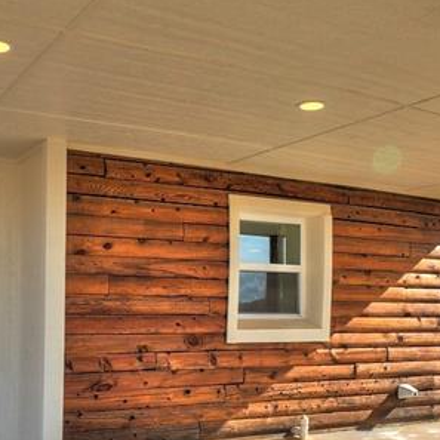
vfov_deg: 37.4
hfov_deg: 38.1
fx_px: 633
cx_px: 160
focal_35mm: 44
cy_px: 332
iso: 200
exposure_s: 1/500
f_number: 9
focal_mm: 10
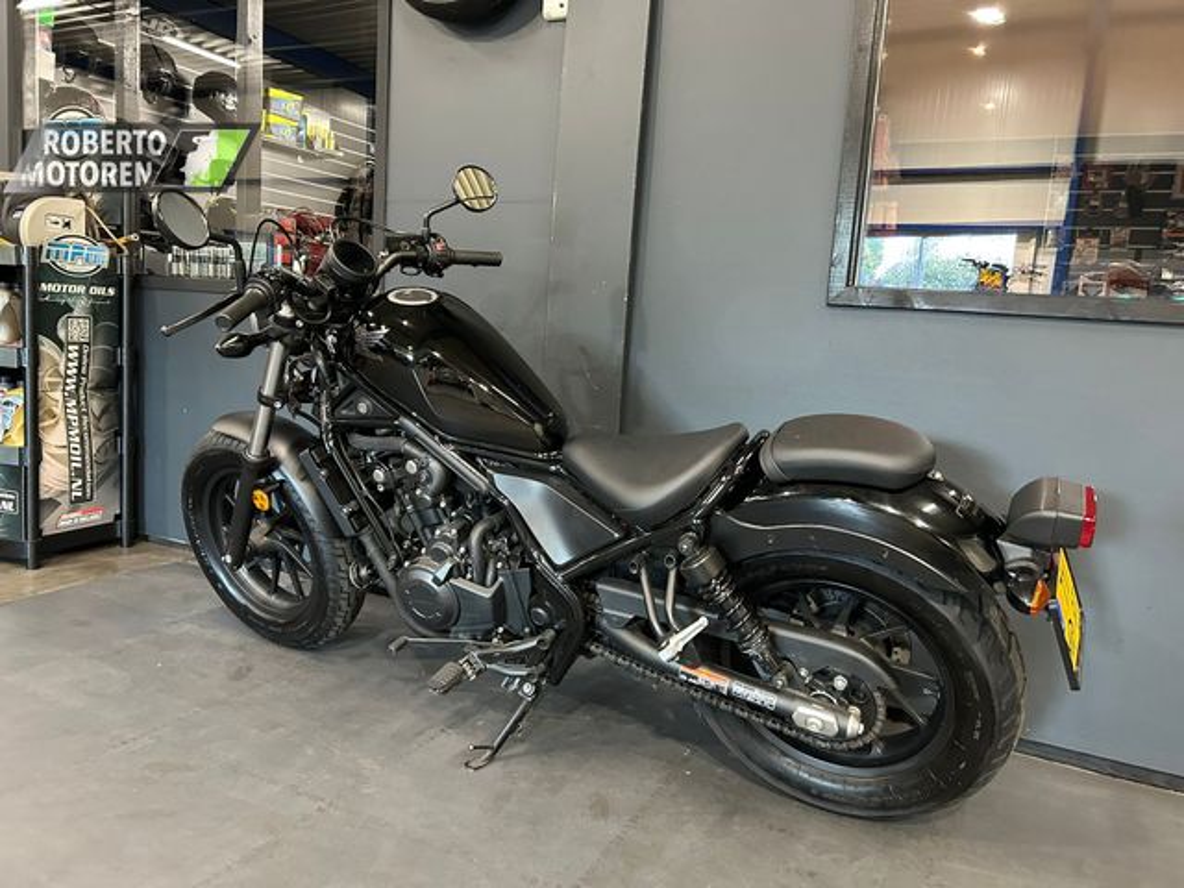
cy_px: 444
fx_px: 889
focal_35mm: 26
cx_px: 592
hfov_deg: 67.3
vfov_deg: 53.1
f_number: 1.5
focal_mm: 5.7
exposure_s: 1/60
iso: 500
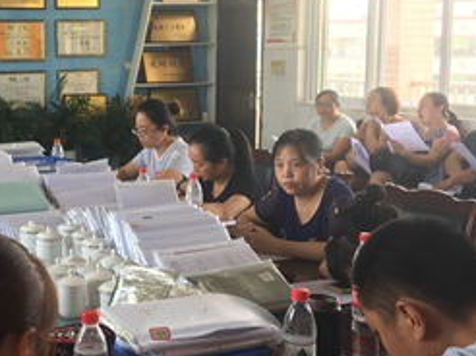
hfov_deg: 31.6
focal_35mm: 59
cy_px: 165
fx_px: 811
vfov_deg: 24.8
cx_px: 74
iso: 32
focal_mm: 4.15
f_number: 2.2
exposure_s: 1/50
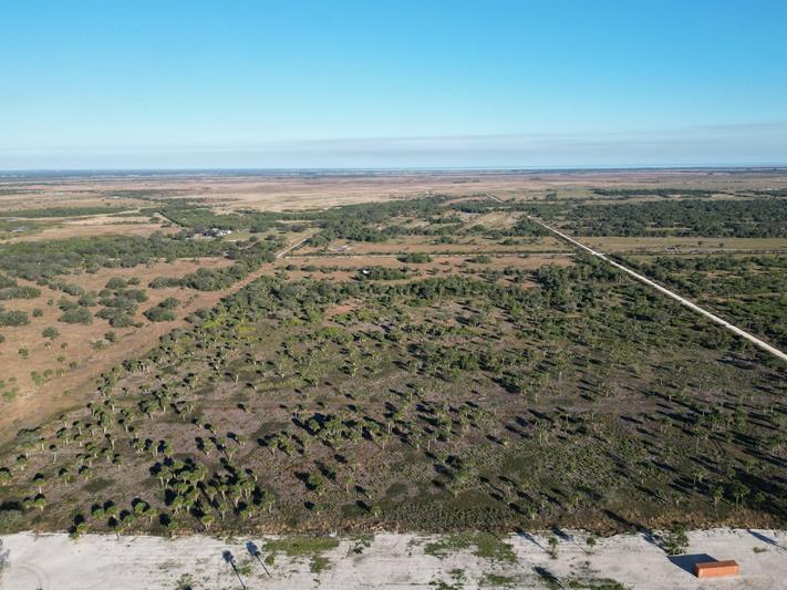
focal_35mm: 27
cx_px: 434
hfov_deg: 65.2
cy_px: 267
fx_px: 614
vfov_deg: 51.3
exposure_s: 1/2500
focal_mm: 6.72
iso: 130
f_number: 1.7
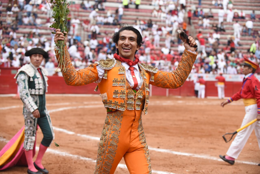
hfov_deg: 25.4
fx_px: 578
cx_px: 130
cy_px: 87
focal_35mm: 80
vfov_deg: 17.1
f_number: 4
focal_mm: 80
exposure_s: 1/2500
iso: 1250
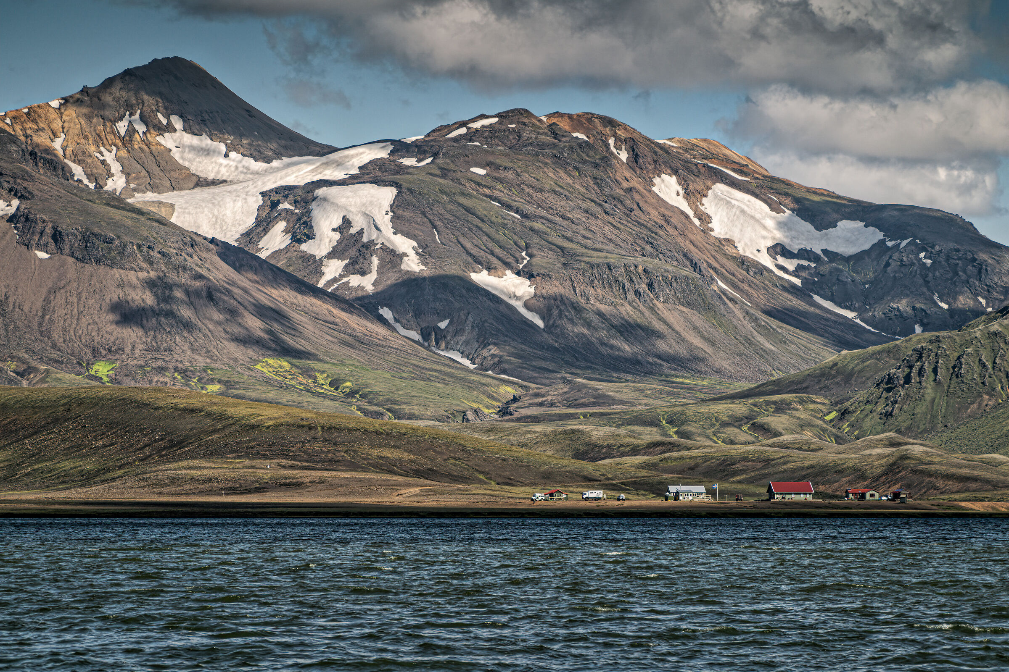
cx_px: 504
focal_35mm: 186
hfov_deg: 11.1
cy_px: 336
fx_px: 5213
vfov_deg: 7.4
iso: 64
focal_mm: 67.21
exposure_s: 1/400
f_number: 4.5
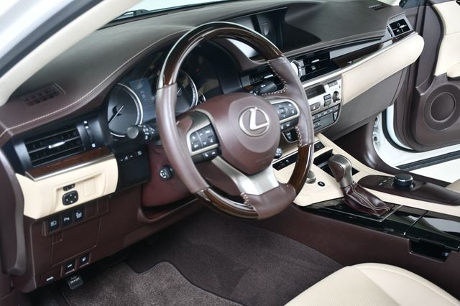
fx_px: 613
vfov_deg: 28.0
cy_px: 153
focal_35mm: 48
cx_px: 230
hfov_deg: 41.1
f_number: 4
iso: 100
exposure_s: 1/160
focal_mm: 32
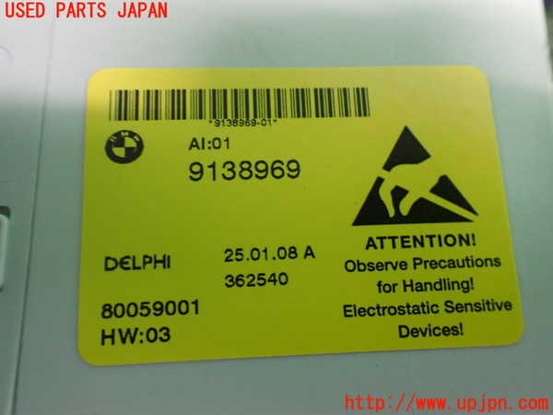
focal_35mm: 30
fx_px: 479
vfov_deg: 46.8
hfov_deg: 60.0
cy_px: 208
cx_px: 276
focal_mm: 5.4
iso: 800
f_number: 2.3
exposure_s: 1/40
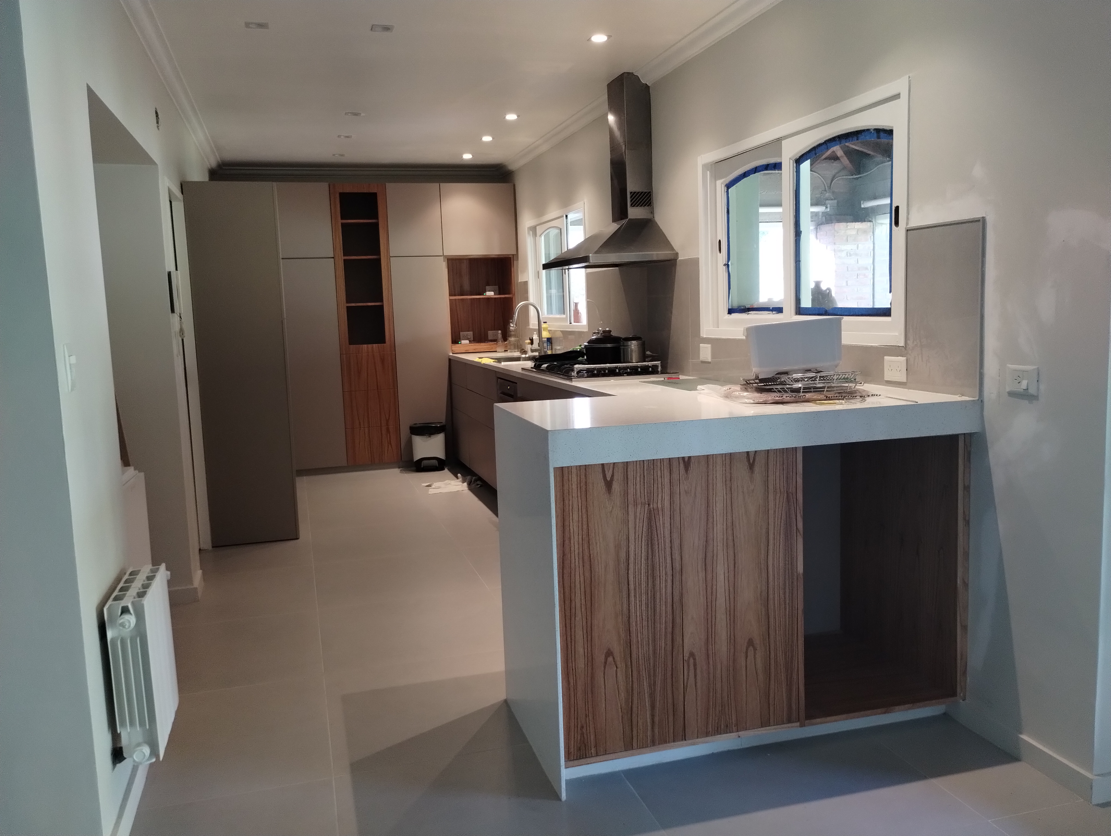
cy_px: 418
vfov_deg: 49.9
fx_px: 900
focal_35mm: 28
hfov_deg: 63.4
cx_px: 556
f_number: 1.8
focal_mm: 4.27
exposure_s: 1/33.3
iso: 713
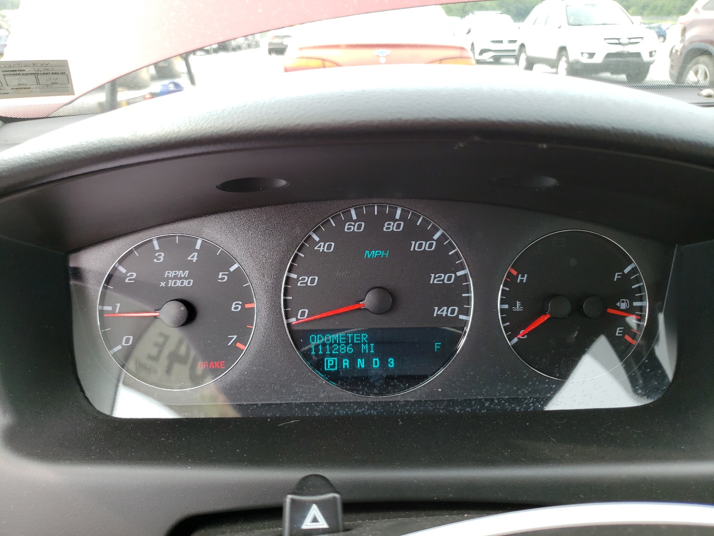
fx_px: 536
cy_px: 268
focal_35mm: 26
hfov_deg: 67.3
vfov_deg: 53.1
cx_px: 357
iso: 50
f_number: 1.5
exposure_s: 1/169
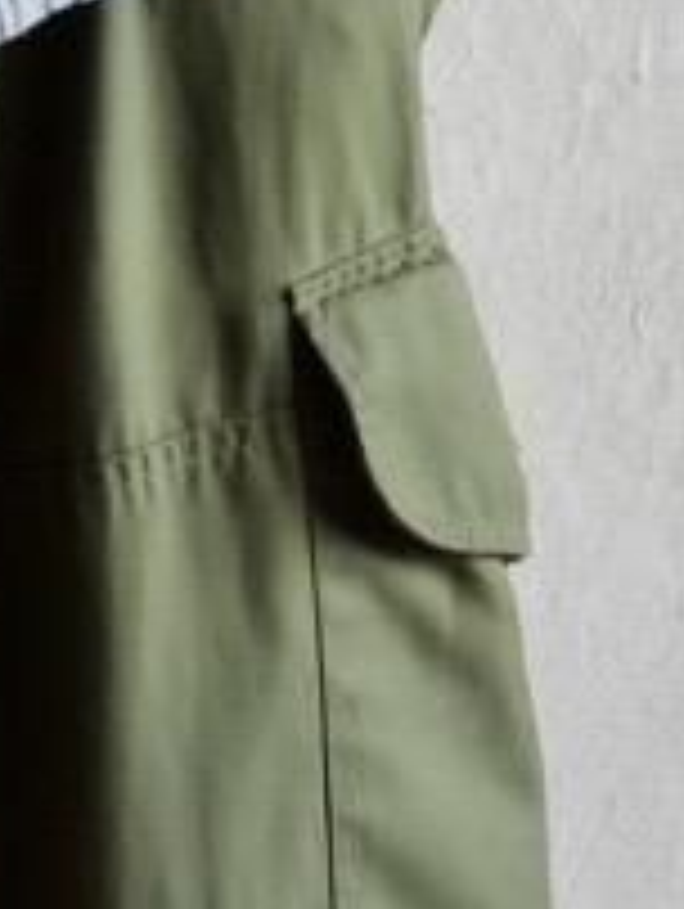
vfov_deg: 4.3
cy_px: -875
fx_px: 11989
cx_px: -500
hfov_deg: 3.3
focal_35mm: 456
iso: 1600
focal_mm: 54
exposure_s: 1/125
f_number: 4
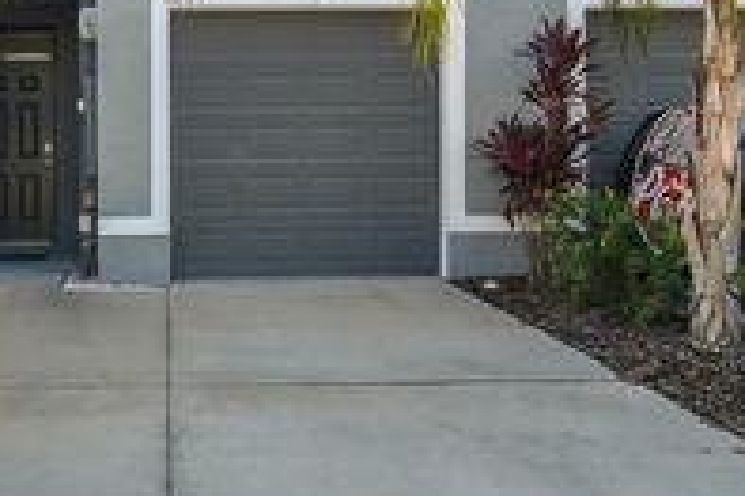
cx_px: 144
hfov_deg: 47.8
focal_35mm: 38
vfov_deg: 31.5
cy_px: -32
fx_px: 786
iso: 100
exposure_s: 1/60
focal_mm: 10
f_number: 7.1
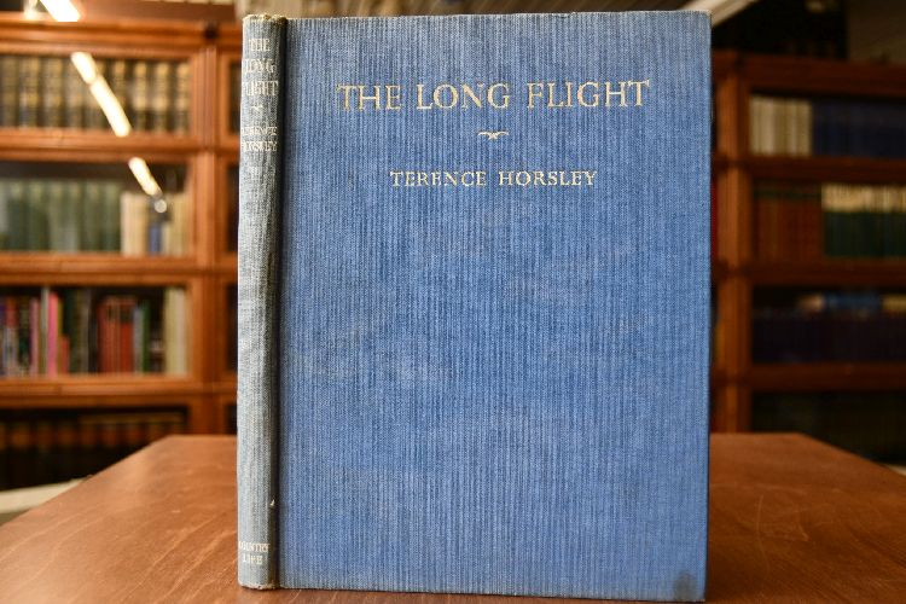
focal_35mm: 39
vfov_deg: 34.2
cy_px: 302
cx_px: 453
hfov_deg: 49.6
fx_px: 981
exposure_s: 1/125
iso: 1000
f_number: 4
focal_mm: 26
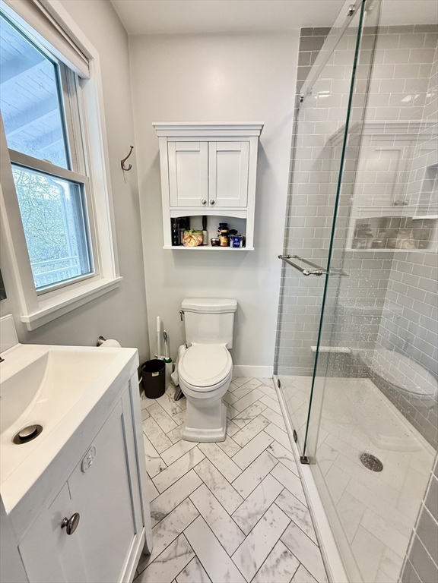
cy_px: 292
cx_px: 219
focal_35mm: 14
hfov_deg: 85.7
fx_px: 236
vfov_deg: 102.1
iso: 125
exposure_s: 1/120
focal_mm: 2.22
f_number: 2.2
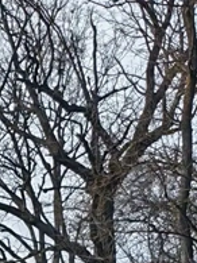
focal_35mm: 157
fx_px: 1193
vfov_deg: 10.4
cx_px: -445
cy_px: 681
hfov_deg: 7.8
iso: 50
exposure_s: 1/2300
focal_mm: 5.4
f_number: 1.6
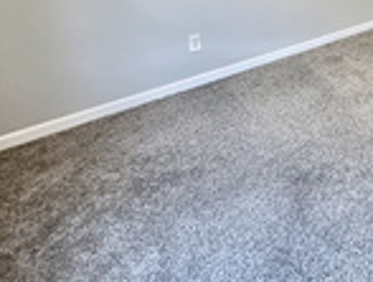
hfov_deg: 40.1
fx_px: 410
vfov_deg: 32.9
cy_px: -33
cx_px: 406
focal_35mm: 38
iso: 500
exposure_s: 1/60
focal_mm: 2.22
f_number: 2.2
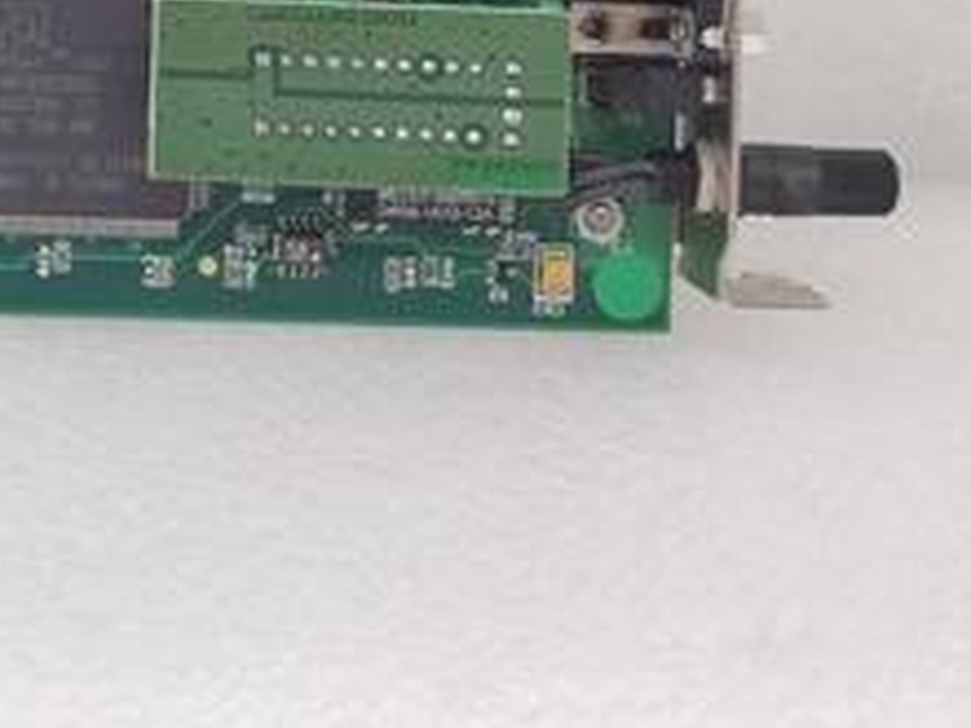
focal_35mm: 71
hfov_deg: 26.1
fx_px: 1992
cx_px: 18
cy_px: -141
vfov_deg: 19.5
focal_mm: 4.75
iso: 480
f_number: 1.8
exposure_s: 1/33.3
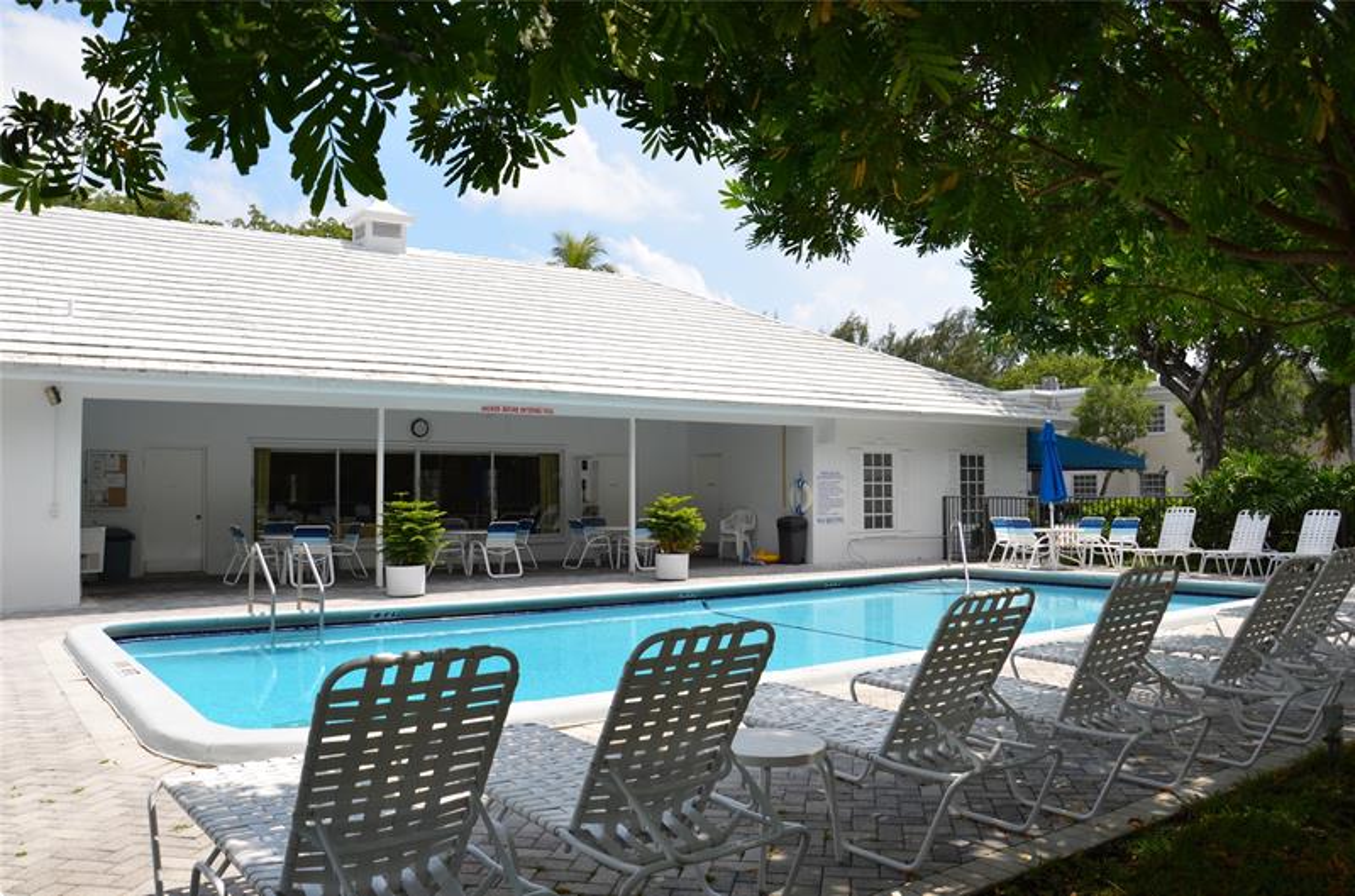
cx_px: 678
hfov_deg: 67.5
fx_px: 1014
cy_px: 448
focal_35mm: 27
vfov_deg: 47.7
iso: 100
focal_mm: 18
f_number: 8
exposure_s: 1/250
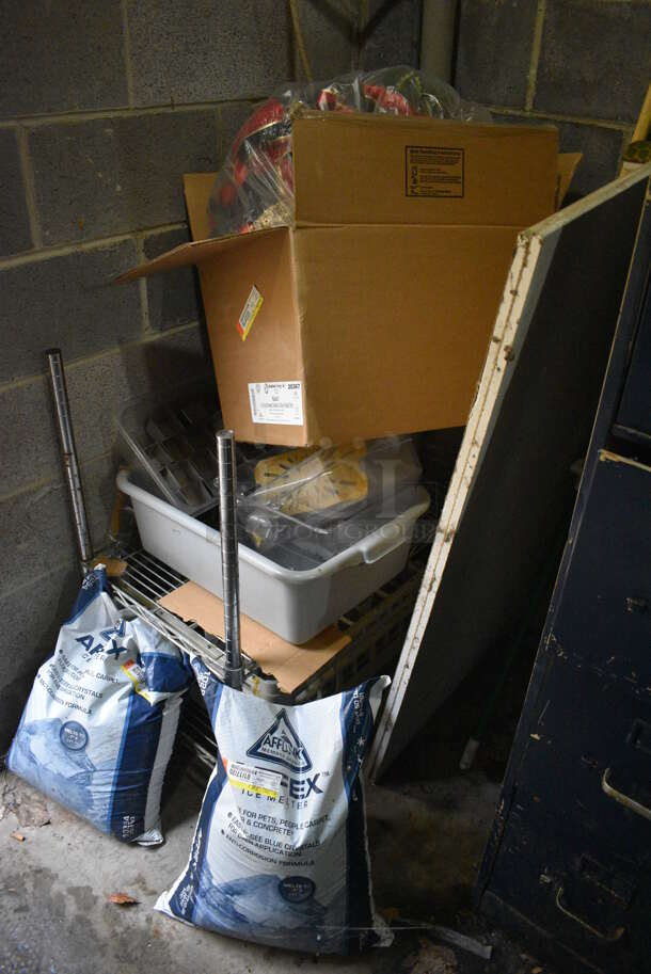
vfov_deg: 67.3
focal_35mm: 27
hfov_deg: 48.0
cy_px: 487
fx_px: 731
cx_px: 326
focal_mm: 18
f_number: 3.5
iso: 4500
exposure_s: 1/125
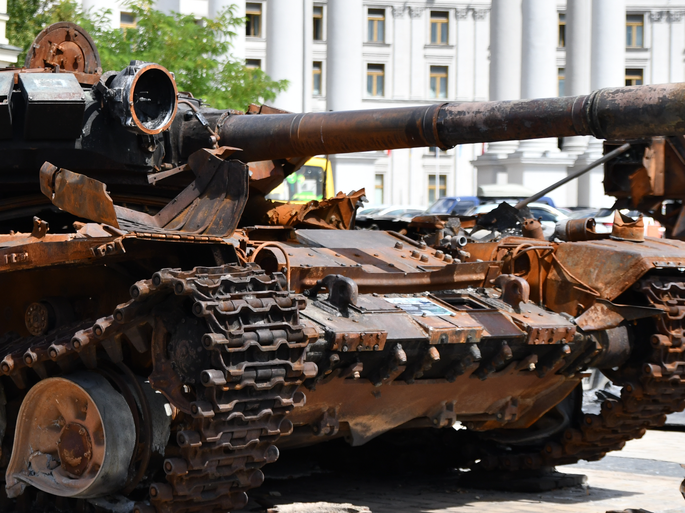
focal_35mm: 106
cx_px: 205
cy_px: 244
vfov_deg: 14.0
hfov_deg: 18.5
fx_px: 2097
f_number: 2.8
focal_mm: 42
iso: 280
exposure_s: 1/4000
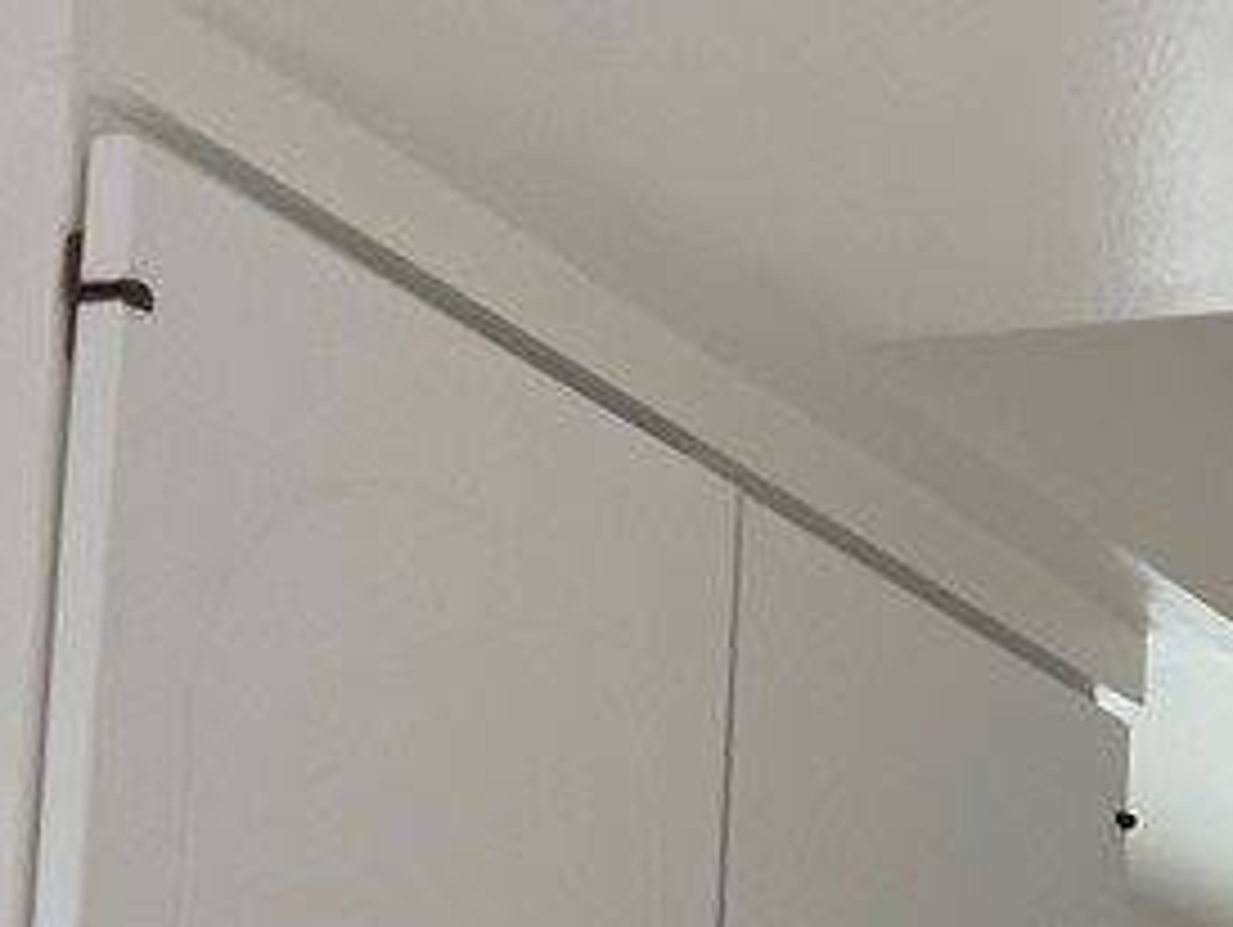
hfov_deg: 17.5
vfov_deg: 14.0
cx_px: 1998
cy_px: 1512
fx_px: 3458
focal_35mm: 97
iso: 100
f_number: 1.6
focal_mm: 4.2
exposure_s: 1/121
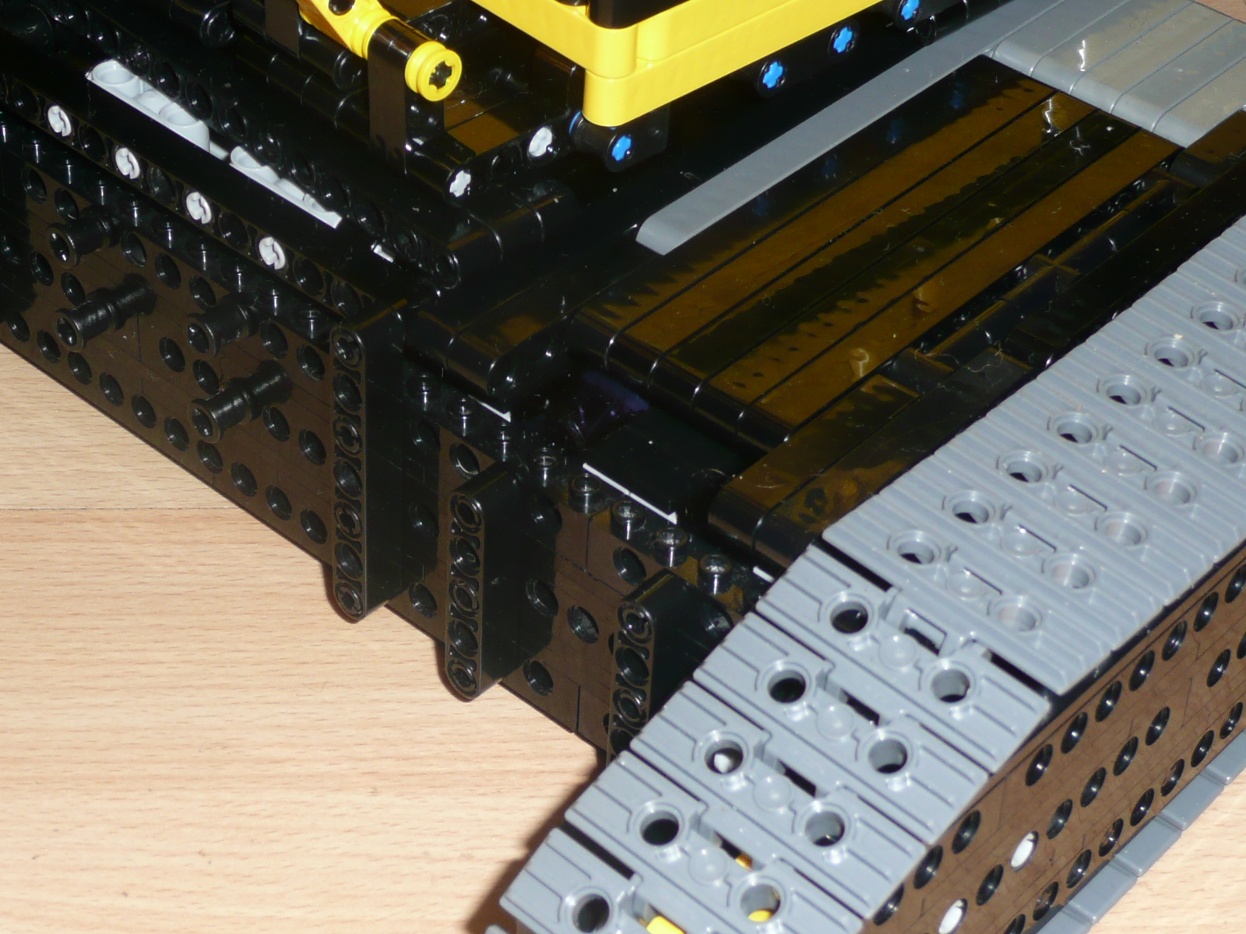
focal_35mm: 75
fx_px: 2700
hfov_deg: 26.0
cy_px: 467
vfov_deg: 19.6
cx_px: 623
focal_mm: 8.2
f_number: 4.2
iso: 100
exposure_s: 1/30
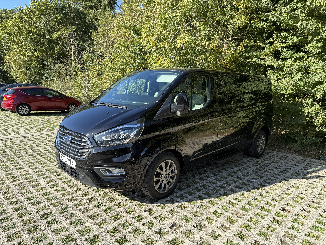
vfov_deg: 56.8
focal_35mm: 24
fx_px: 226
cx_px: 163
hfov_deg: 71.6
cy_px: 122
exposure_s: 1/1410
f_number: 1.78
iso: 80
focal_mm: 6.76
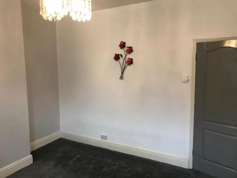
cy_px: 89
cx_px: 118
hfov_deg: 63.5
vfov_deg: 49.7
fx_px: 192
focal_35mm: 28
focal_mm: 3.99
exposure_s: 1/17
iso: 64
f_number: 1.8
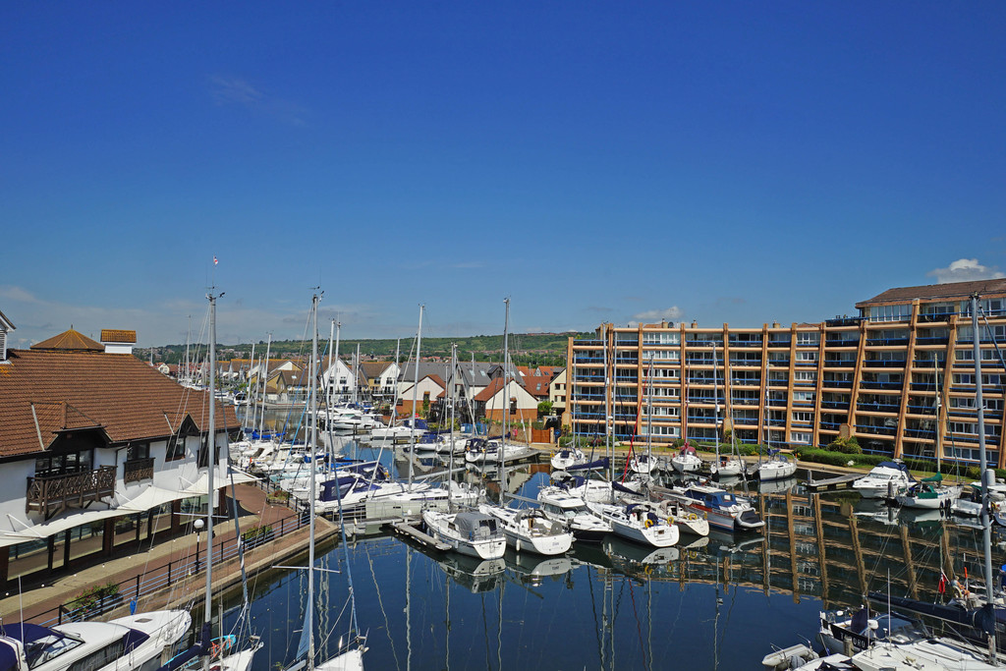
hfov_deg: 73.7
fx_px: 671
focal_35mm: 24
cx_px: 503
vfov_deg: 53.1
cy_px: 336
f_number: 16
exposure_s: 1/160
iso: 100
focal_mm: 16
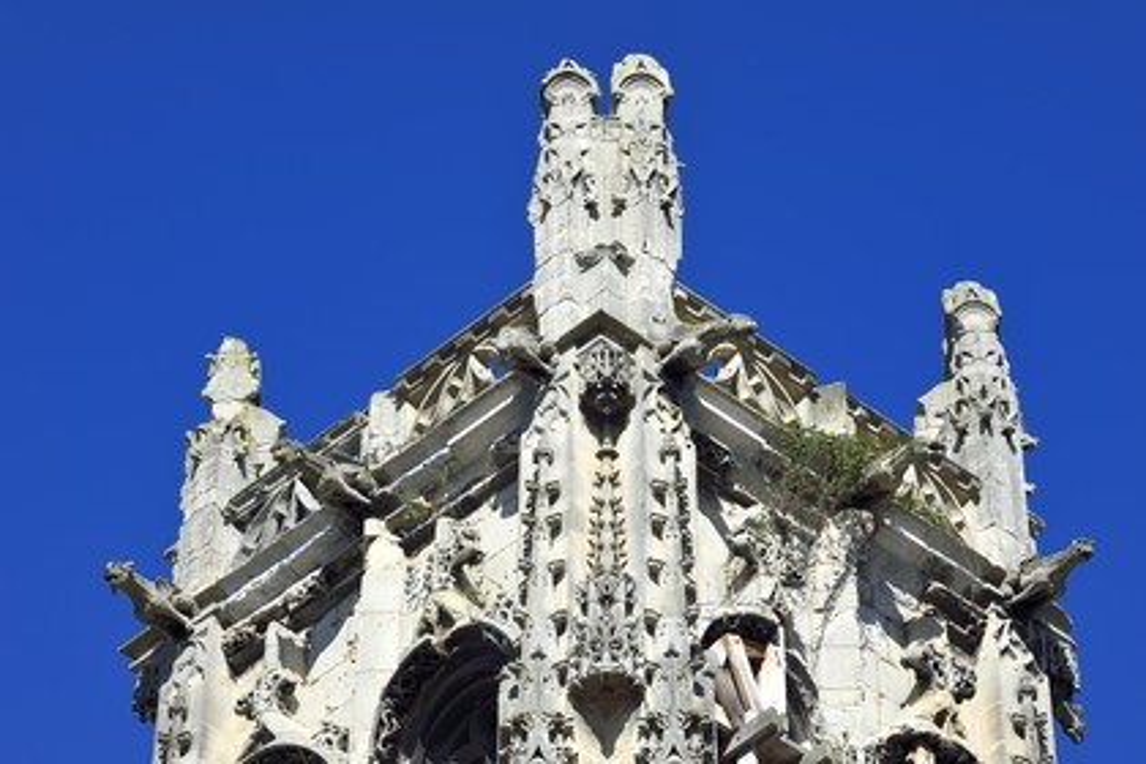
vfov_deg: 8.3
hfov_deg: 12.5
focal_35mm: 165
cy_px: 382
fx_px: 5252
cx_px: 573
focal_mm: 165
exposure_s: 1/320
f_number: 11
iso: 200
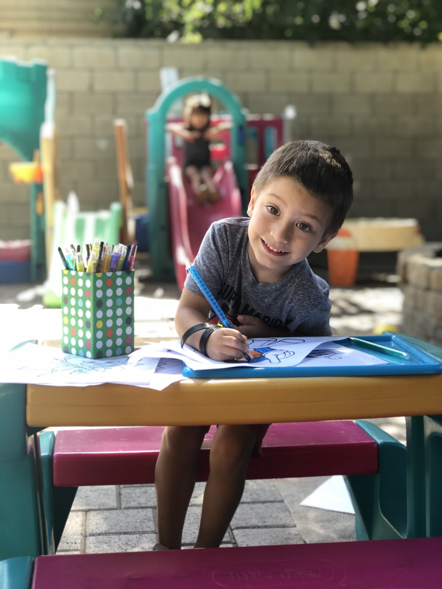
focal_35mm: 57
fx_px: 970
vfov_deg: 33.8
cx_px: 221
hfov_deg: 25.7
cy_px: 294
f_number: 2.8
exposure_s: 1/40
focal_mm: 6.6
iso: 25
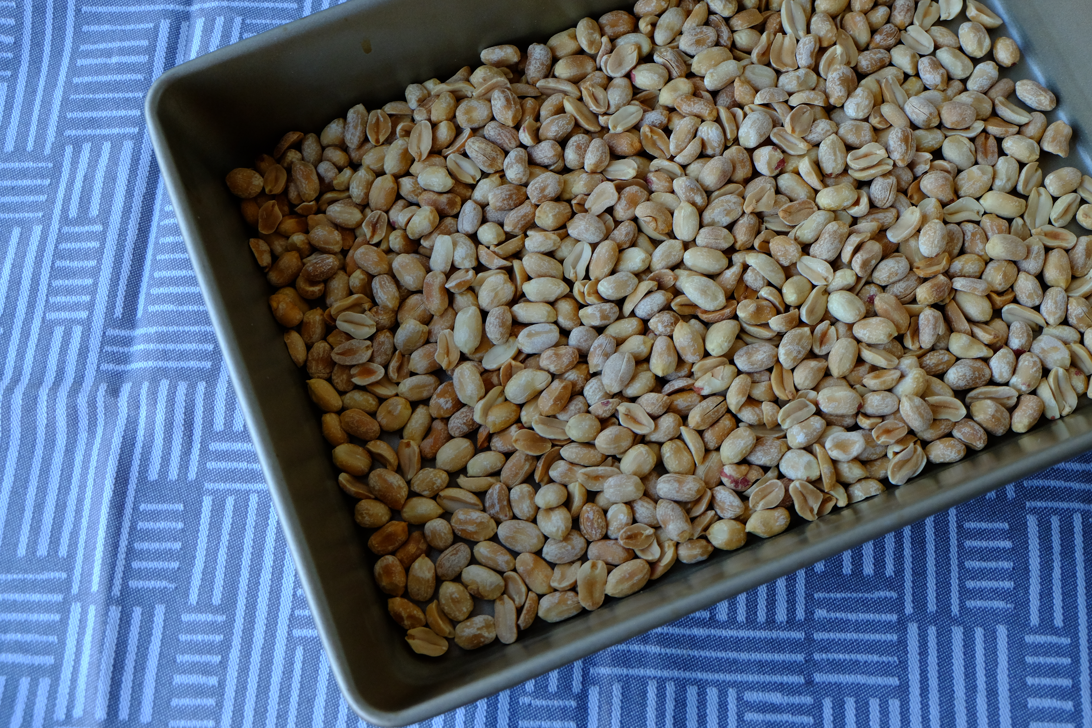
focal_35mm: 38
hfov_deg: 50.7
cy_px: 364
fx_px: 1153
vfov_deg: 35.1
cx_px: 546
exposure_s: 1/60
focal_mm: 25.6
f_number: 4.5
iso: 1000
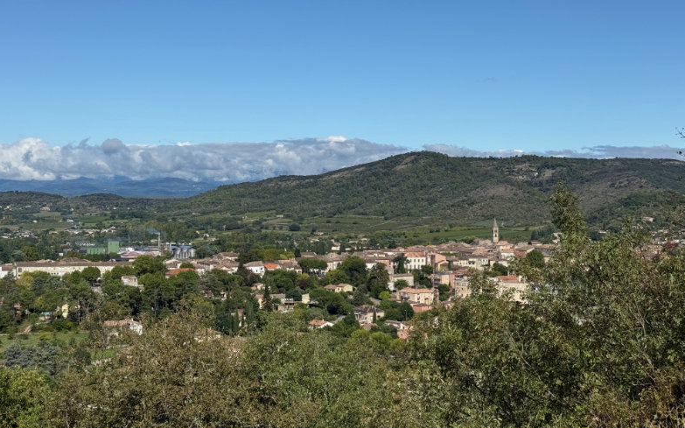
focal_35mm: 52
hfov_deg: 38.9
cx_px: 348
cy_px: 200
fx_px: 971
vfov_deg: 24.9
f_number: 1.8
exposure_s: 1/7143
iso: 64
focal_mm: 6.8
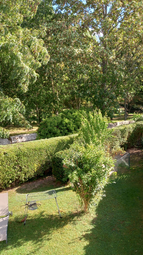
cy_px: 139
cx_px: 89
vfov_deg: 57.9
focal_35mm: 34
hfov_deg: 34.5
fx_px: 229
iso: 25
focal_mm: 4.6
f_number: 2
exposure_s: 1/120
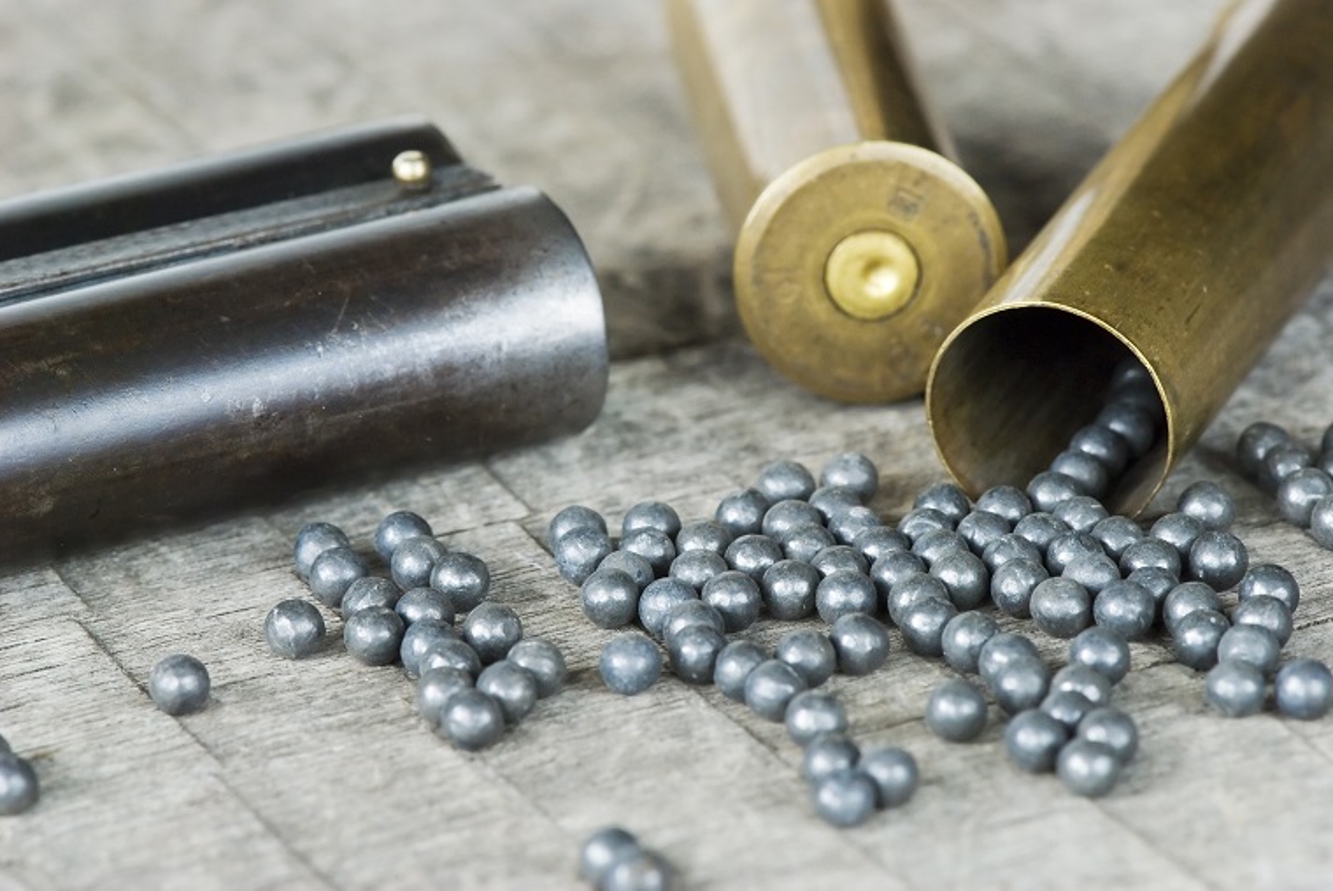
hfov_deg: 13.0
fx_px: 5836
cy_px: 446
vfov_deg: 8.7
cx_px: 666
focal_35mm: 158
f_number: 11
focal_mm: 105
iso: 200
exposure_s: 1/10
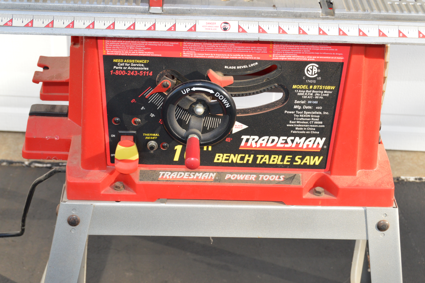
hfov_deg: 26.0
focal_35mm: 78
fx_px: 920
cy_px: 142
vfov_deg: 17.5
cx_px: 212
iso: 800
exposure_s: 1/200
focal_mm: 52
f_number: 11
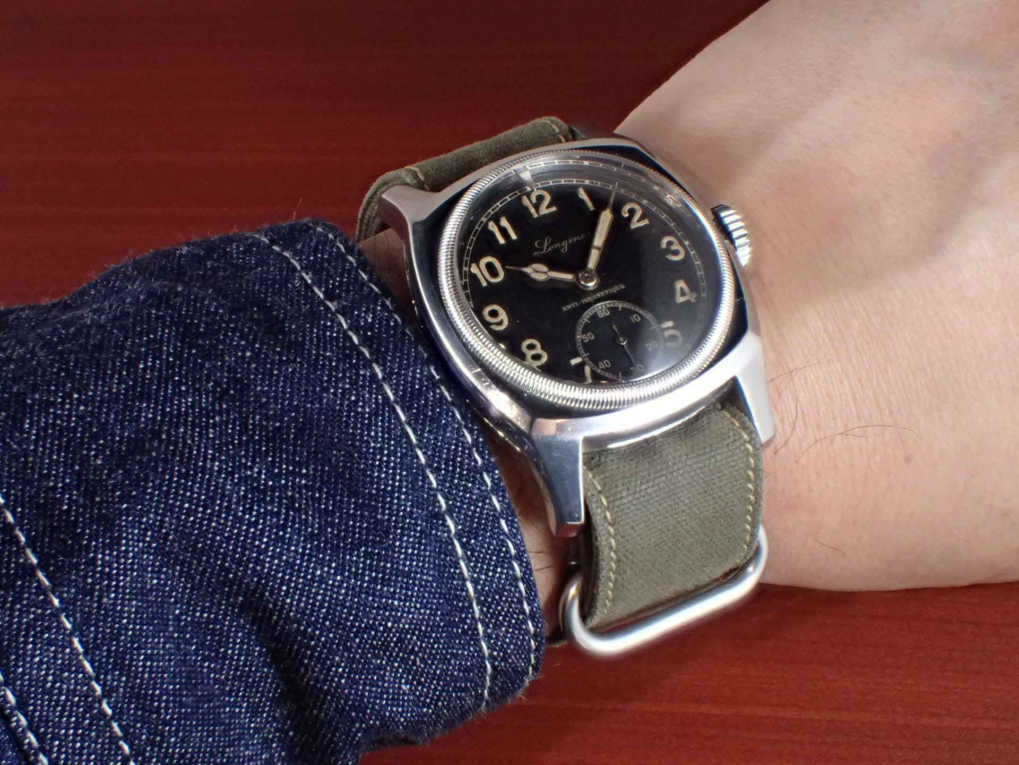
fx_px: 1796
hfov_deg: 31.7
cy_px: 382
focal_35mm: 61
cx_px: 510
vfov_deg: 24.0
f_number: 5
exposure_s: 1/80
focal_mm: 11.01
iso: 800
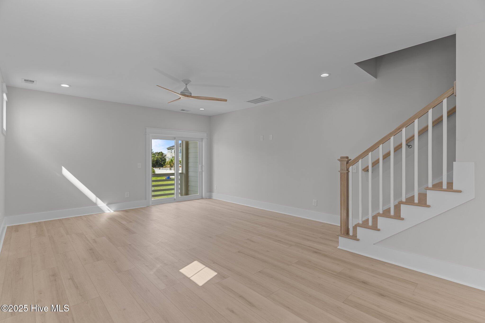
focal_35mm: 17
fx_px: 229
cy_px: 162
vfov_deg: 70.4
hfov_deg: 93.3
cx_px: 242
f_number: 5
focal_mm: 17
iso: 250
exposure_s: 1/13
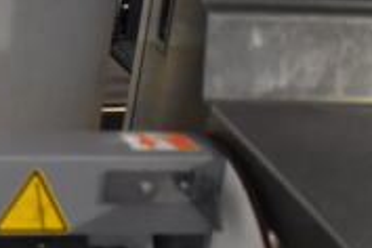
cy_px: 412
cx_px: -189
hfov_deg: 19.1
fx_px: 961
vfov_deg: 13.5
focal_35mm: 93
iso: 5600
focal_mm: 18
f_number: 3.5
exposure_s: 1/125
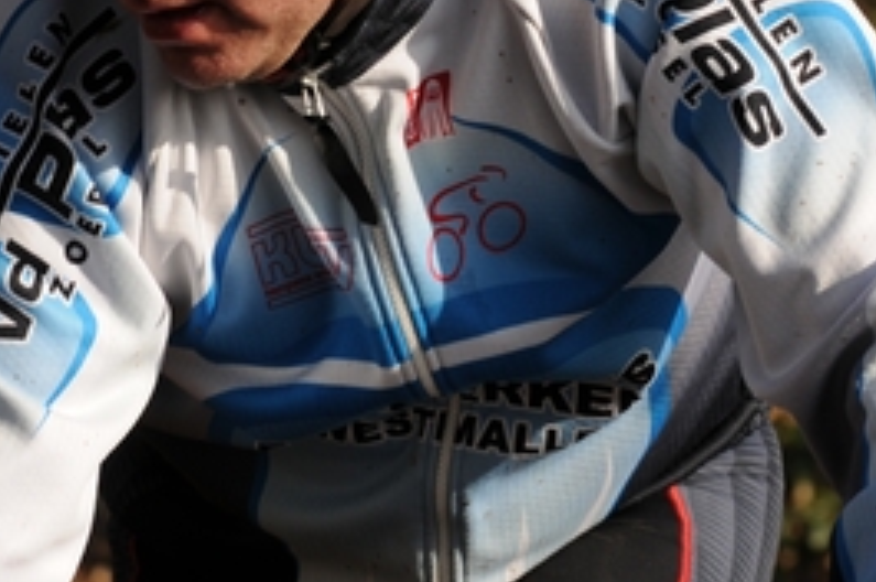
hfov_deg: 5.8
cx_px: 407
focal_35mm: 356
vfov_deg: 3.8
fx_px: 8655
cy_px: 218
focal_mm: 105
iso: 200
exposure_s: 1/500
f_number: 5.6
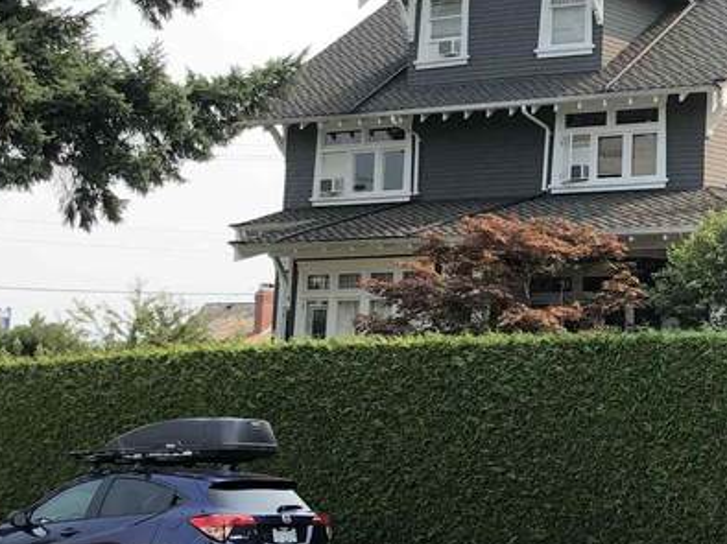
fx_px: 1910
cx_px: 799
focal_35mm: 91
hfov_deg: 20.5
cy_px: 144
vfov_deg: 16.1
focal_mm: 4
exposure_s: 1/243
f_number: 1.8
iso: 20
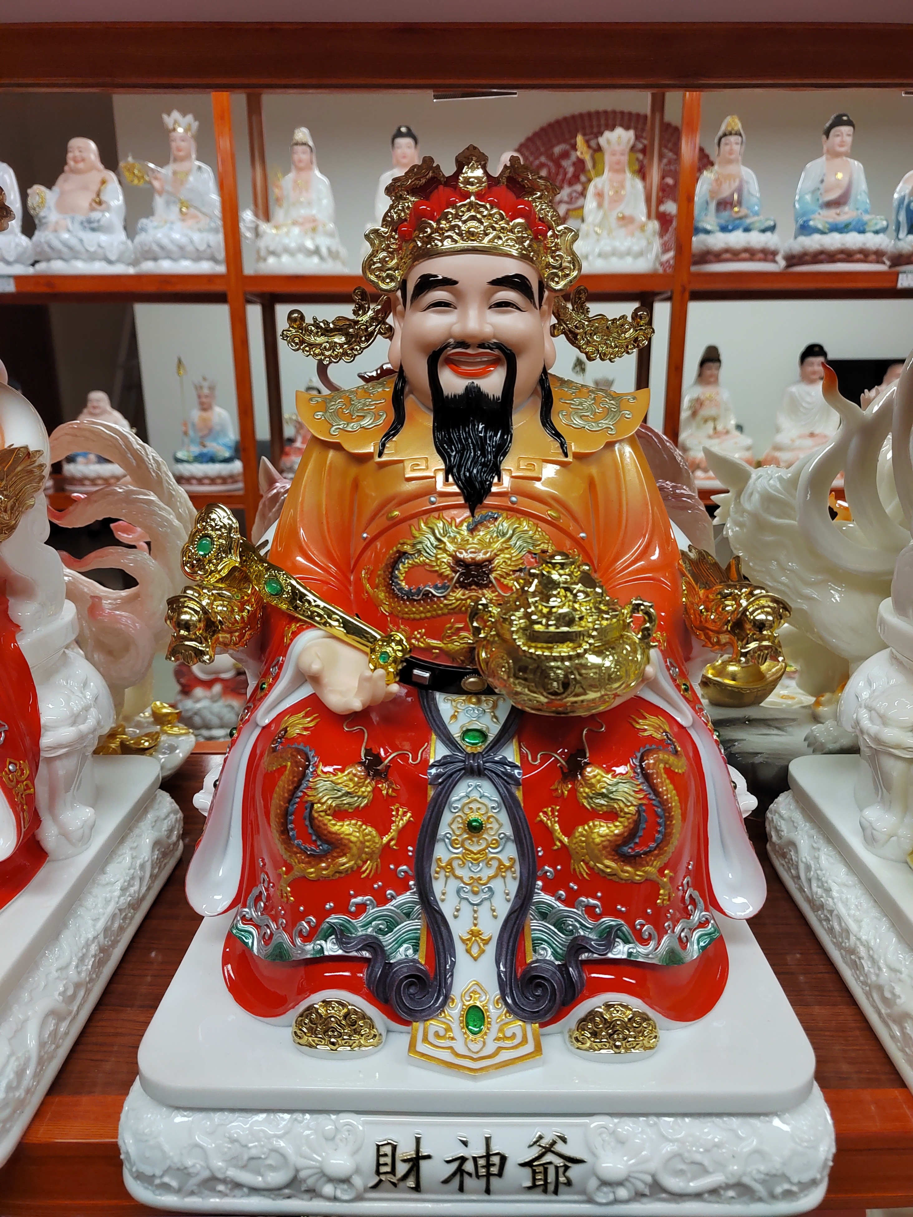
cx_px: 456
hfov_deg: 58.9
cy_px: 608
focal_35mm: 23
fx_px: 809
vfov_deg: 73.9
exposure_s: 1/100
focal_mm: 5.52
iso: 650
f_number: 1.9
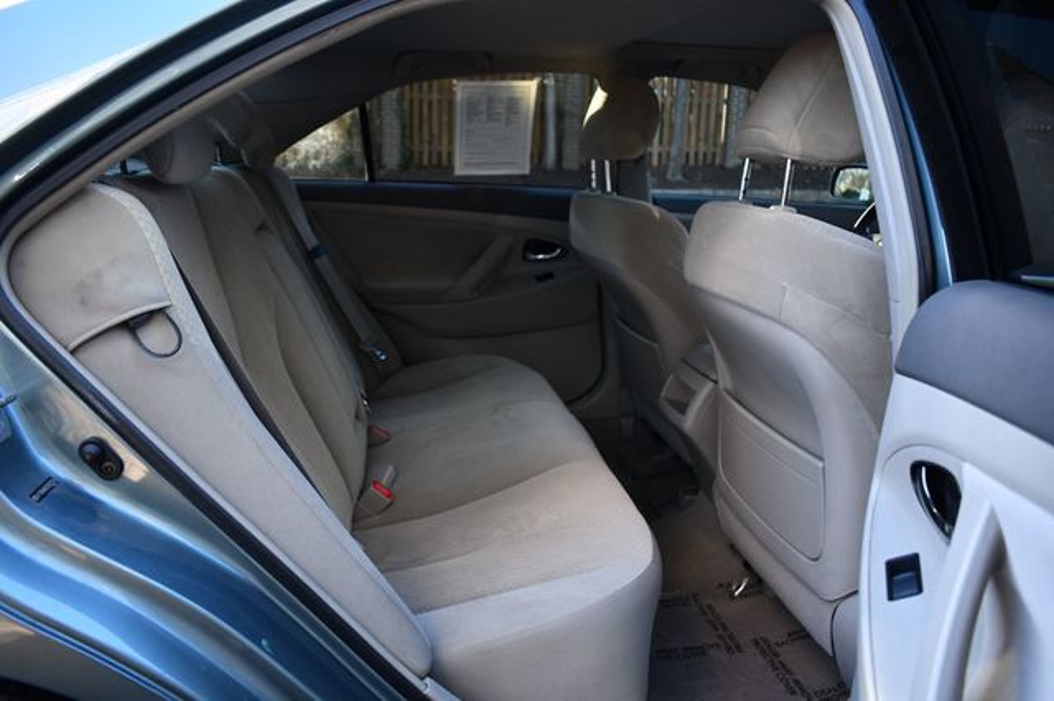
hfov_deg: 67.4
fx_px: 790
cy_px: 350
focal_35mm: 27
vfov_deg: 47.9
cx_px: 527
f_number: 3.5
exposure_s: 1/160
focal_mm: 18
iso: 800
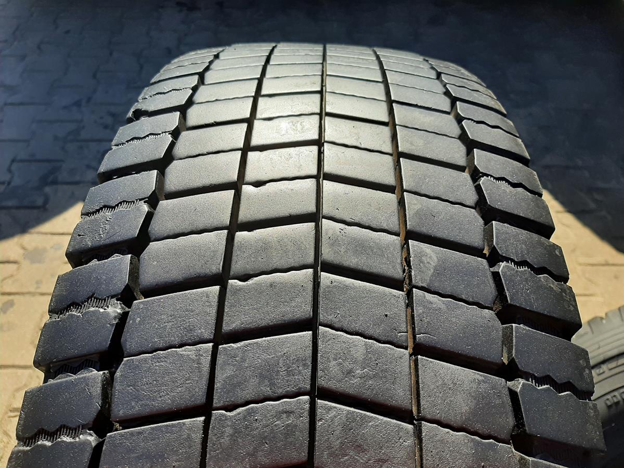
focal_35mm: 26
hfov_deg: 67.3
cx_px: 312
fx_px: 469
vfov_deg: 53.1
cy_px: 234
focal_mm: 3.93
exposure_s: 1/1890
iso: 40
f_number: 1.7
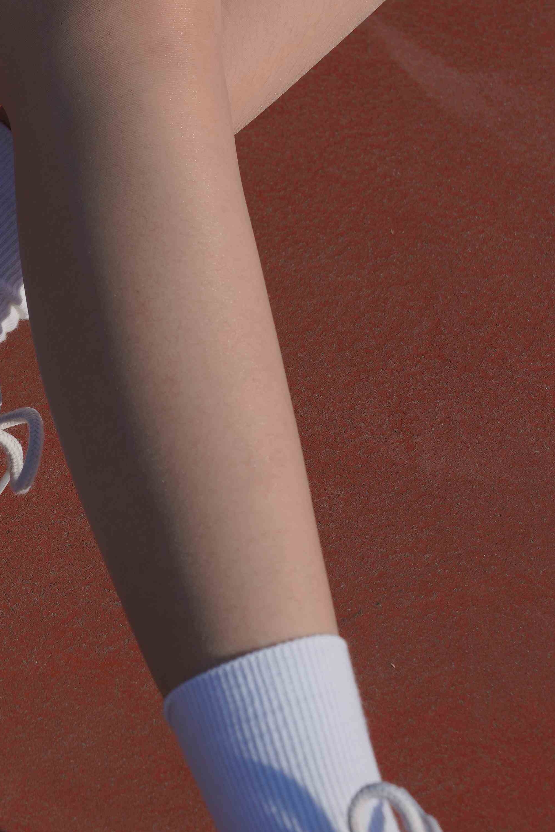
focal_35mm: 153
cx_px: 54
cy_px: 214
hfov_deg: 8.9
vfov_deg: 13.4
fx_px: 3536
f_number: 7.1
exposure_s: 1/800
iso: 100
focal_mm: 58
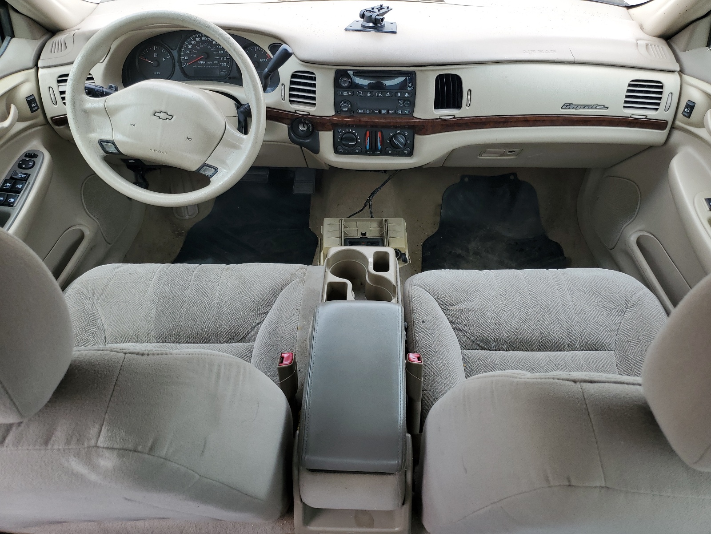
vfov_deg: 53.1
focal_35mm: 26
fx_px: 534
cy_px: 267
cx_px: 356
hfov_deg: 67.3
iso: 50
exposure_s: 1/286
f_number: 1.5
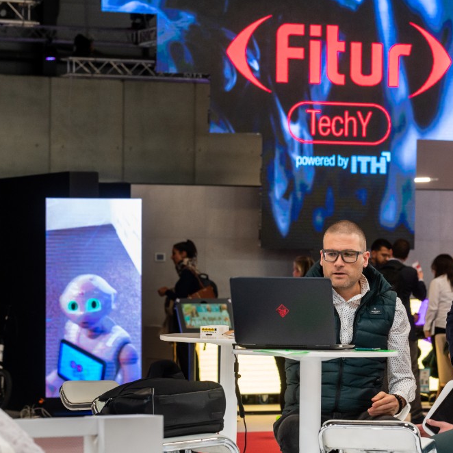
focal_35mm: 167
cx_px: 321
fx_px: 2473
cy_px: 225
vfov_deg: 10.5
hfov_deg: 10.5
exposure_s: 1/125
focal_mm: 130
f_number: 9.5
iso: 2200
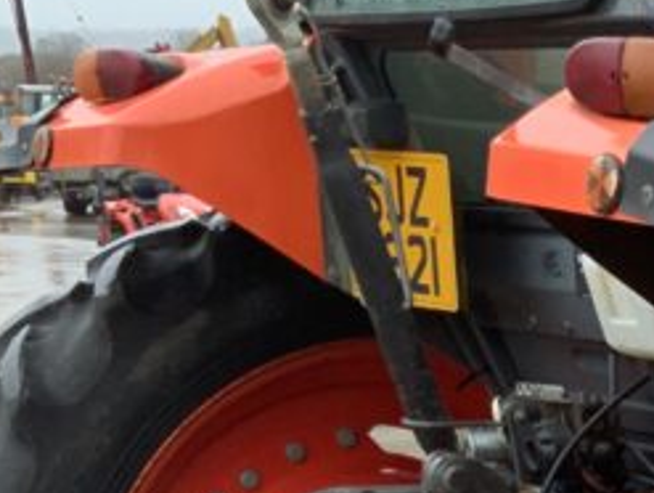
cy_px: 851
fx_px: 2270
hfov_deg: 14.6
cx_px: 1133
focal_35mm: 120
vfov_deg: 11.6
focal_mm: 3
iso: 40
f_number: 1.8
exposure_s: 1/122
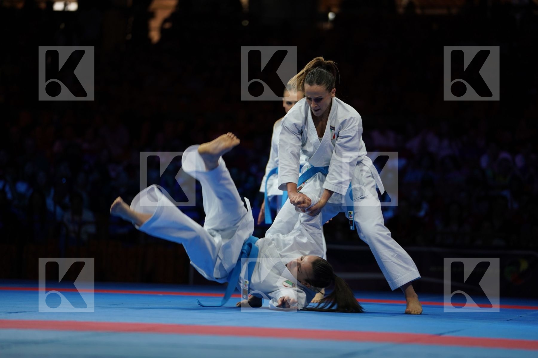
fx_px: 2256
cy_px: 179
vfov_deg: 9.1
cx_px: 269
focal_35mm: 151
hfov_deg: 13.6
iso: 320
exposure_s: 1/500
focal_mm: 151
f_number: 2.8
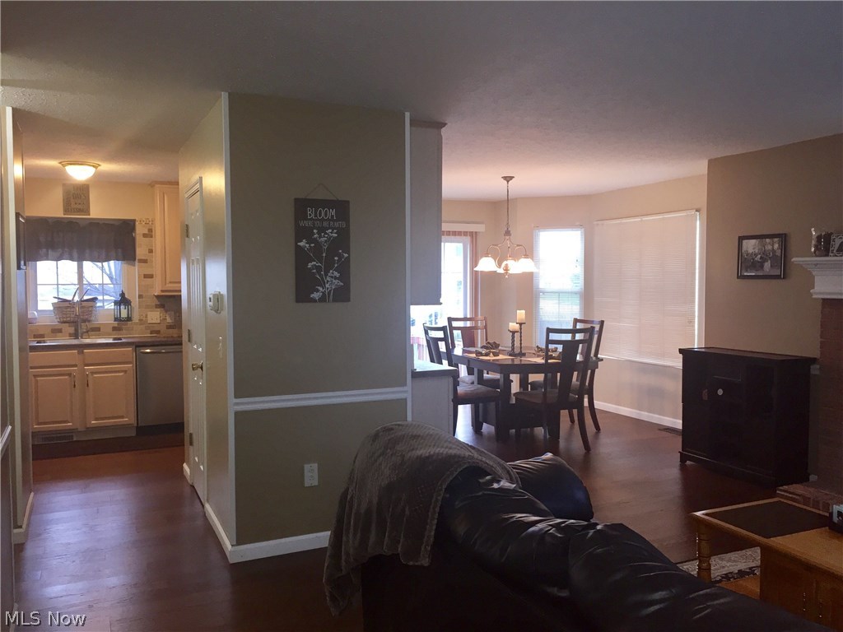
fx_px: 706
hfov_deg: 61.7
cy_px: 316
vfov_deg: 48.2
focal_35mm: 29
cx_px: 422
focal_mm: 4.15
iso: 100
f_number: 2.2
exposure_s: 1/30
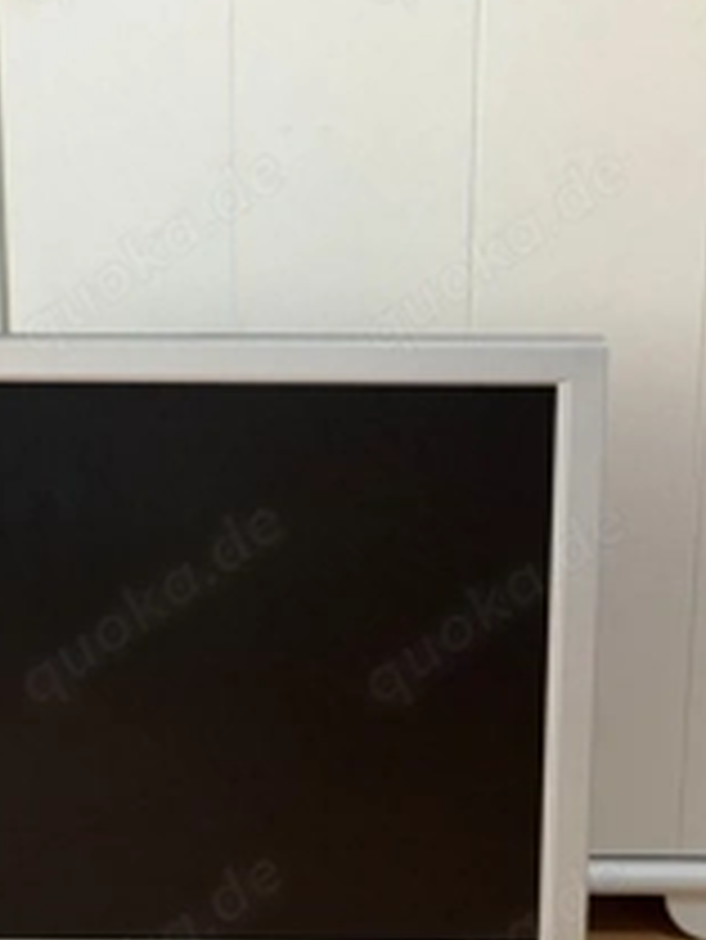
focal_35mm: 92
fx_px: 2499
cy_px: 652
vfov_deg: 21.2
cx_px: 247
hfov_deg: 16.1
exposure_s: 1/47
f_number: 1.78
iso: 250
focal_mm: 6.76
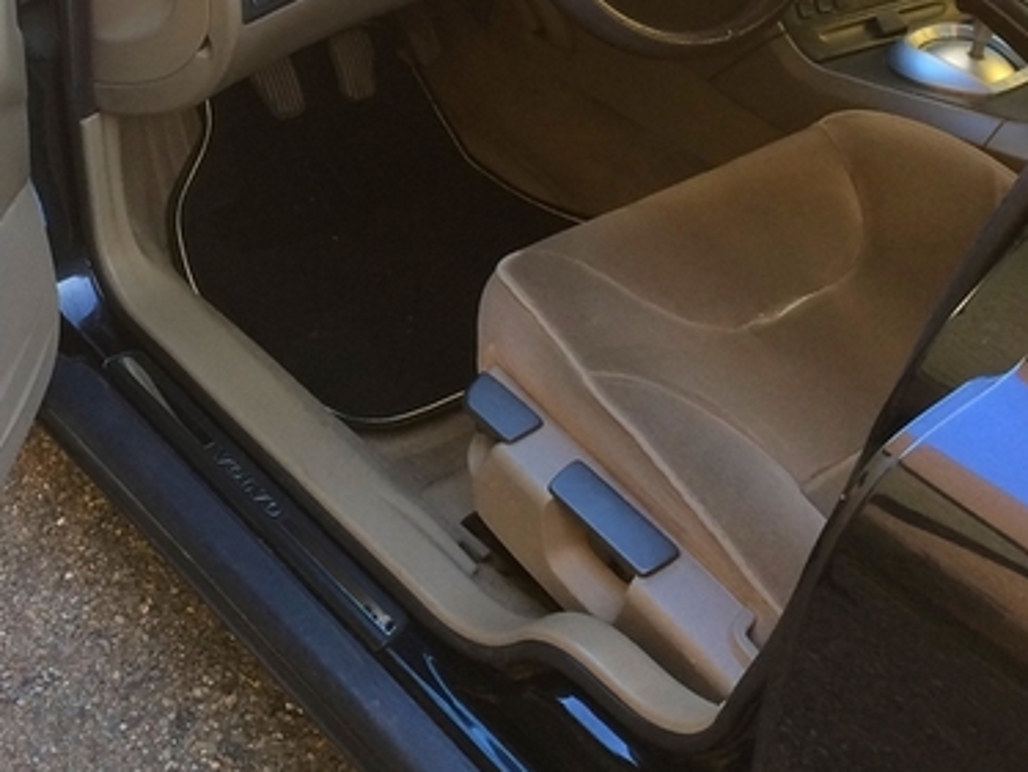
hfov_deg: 30.8
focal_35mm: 62
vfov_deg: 23.2
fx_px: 1842
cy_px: 110
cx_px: 286
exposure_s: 1/33
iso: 32
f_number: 2.2
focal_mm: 4.15
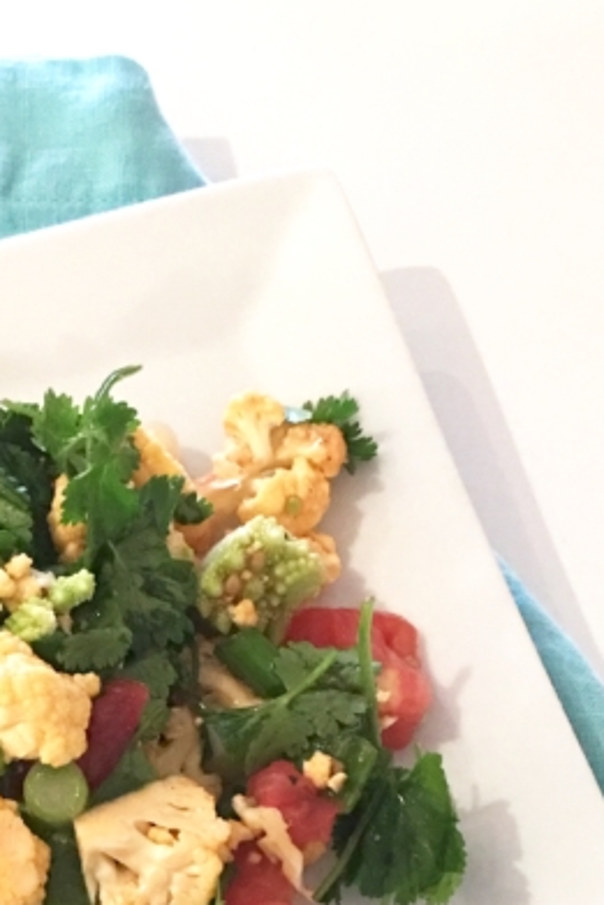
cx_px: -2
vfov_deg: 24.3
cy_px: 942
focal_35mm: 79
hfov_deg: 16.9
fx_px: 1986
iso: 100
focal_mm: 4.15
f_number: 2.2
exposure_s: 1/15
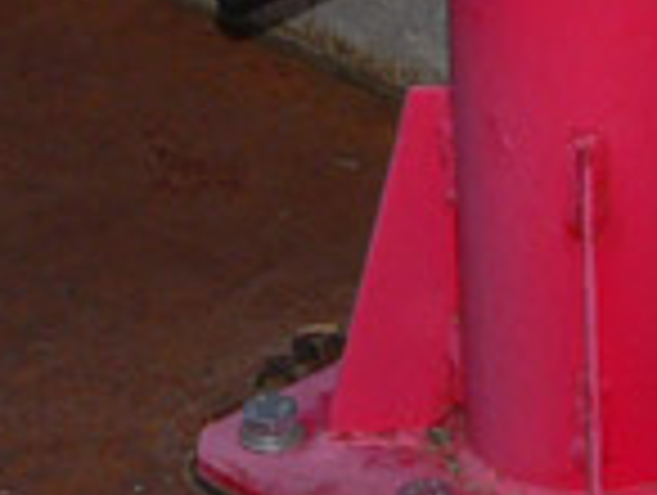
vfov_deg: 7.7
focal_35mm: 193
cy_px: -32
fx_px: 3669
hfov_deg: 10.2
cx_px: 585
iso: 100
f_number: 2.8
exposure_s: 1/60
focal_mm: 7.8
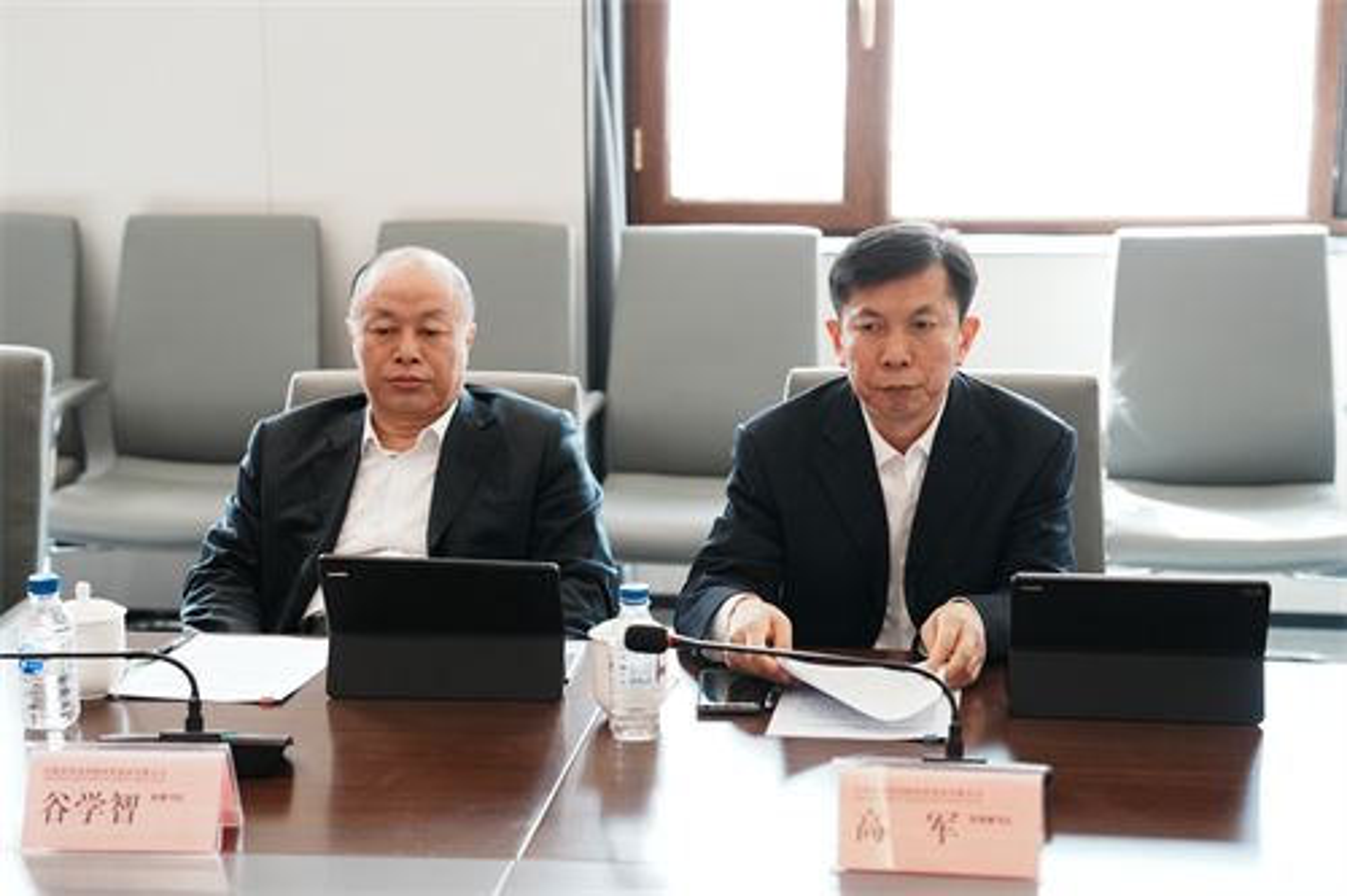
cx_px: 674
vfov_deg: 19.4
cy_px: 448
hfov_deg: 28.9
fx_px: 2618
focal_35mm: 70
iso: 1250
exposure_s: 1/250
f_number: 3.5
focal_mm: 70
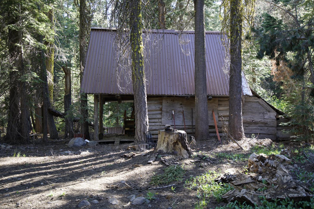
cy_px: 105
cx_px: 155
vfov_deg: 36.9
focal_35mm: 36
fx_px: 314
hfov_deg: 53.1
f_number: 4
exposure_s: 1/160
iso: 400
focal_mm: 35
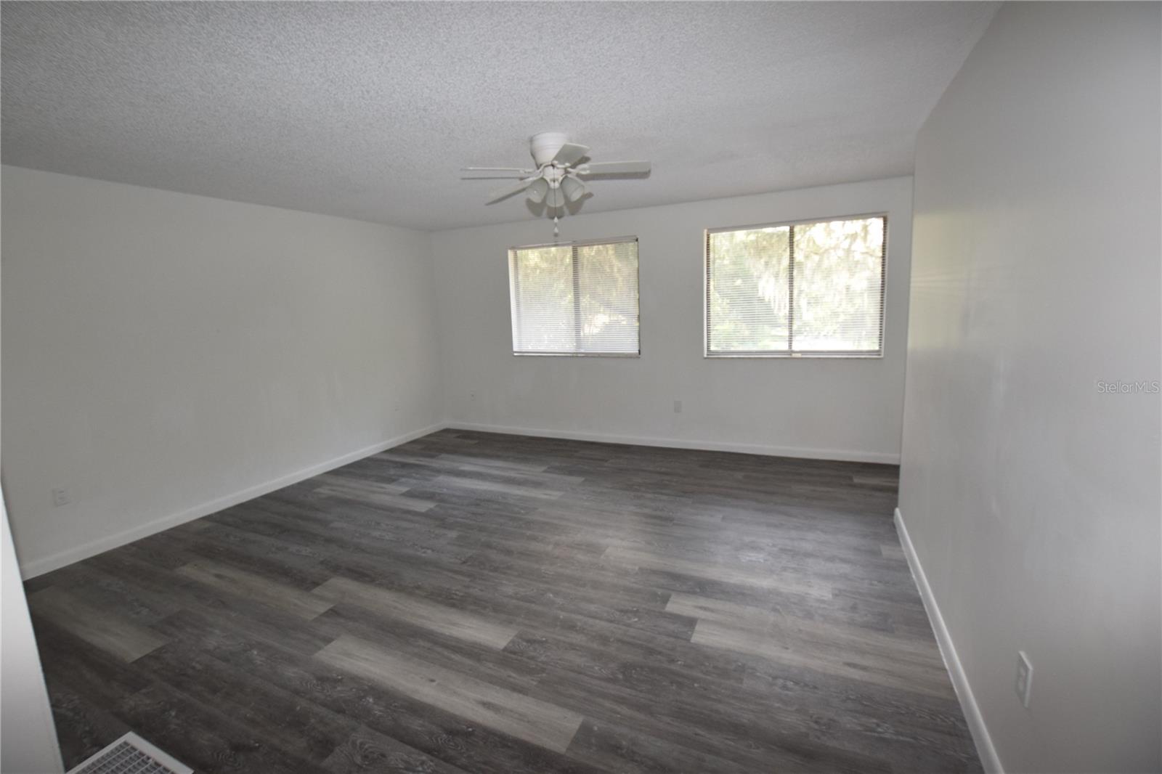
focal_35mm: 15
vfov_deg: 77.3
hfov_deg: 100.4
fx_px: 484
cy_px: 387
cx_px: 581
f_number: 5.6
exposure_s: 1/125
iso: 800
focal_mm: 10
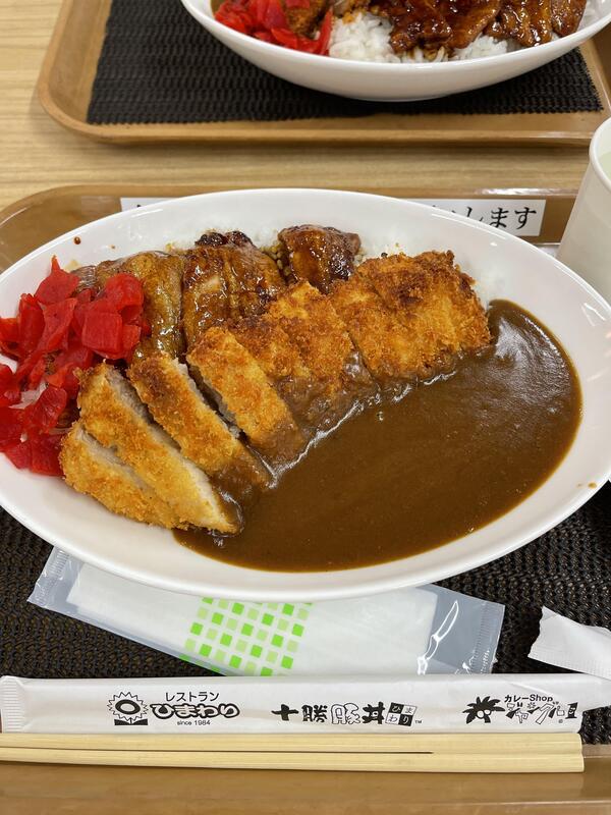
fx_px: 612
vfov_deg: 67.3
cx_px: 306
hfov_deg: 53.1
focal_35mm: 26
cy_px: 408
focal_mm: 5.1
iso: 100
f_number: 1.6
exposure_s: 1/100
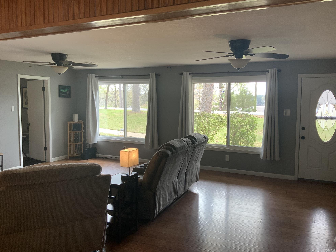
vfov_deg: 46.8
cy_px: 122
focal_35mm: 30
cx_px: 167
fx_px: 291
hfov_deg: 60.0
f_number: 1.8
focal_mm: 3
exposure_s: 1/60
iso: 50
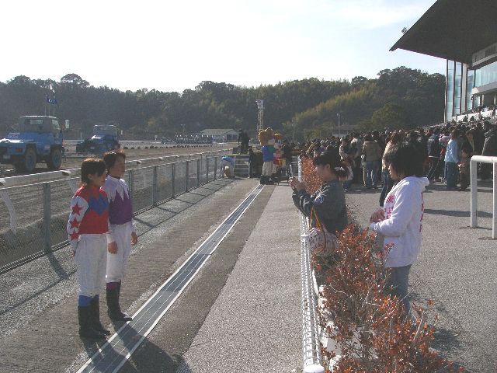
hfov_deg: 51.4
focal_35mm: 36
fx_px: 517
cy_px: 186
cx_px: 248
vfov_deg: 39.7
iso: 100
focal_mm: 6
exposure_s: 1/2000
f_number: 8
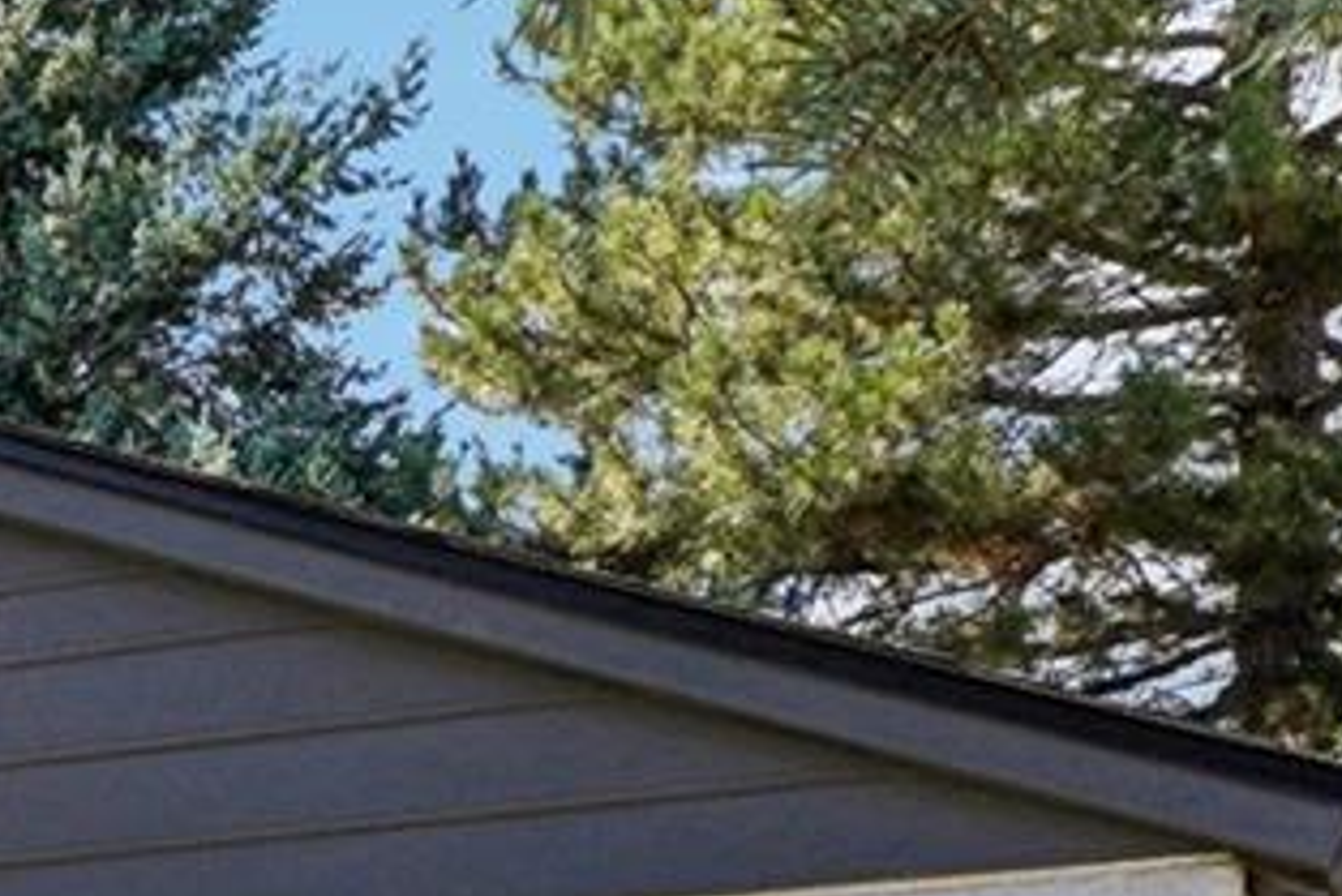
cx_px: -1278
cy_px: 1681
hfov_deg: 16.2
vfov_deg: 12.4
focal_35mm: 100
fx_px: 3713
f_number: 8
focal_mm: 13
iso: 100
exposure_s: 1/250
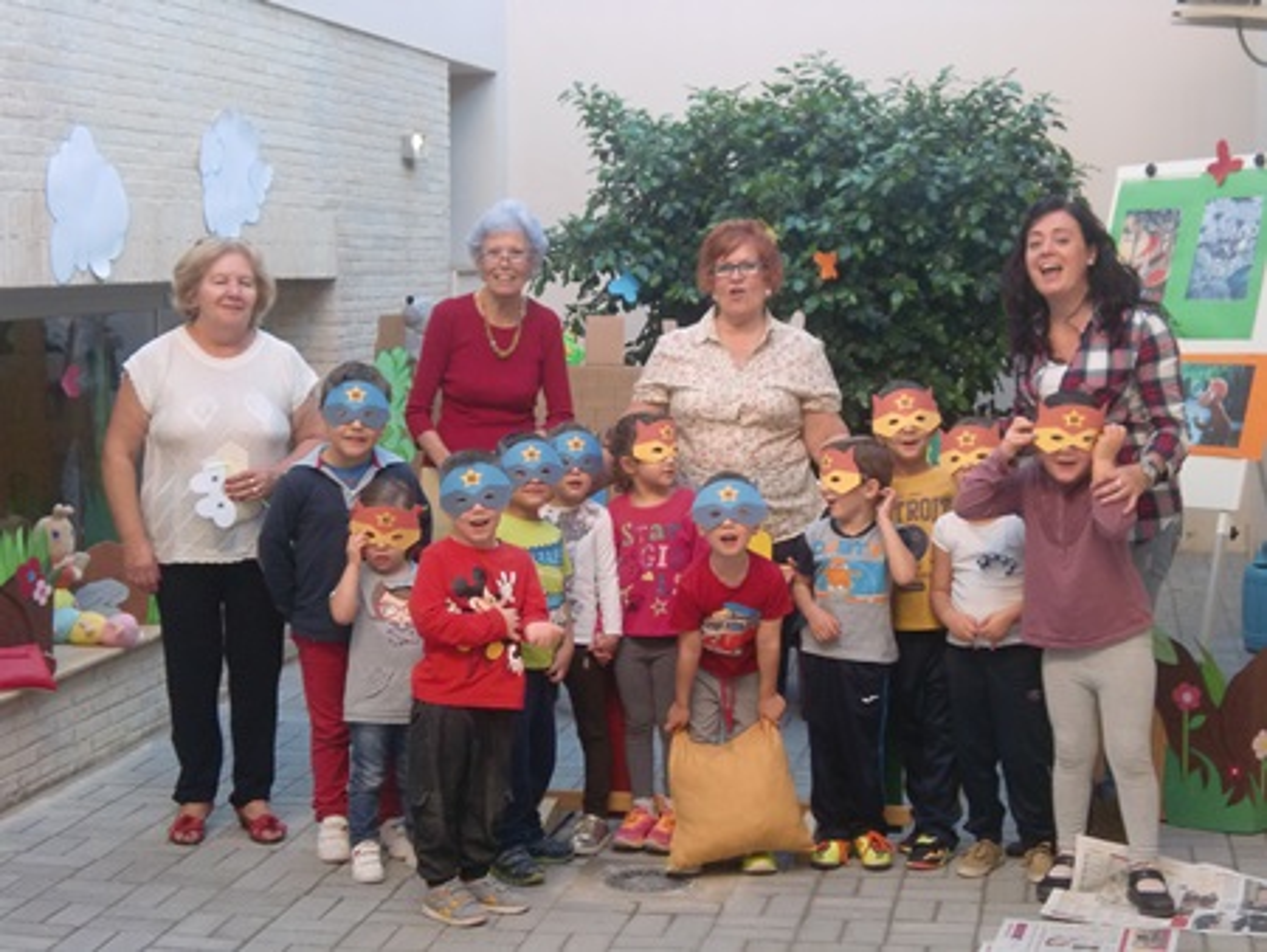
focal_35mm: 71
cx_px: 634
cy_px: 476
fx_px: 2600
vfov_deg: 20.7
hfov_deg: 27.4
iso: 250
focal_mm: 12.47
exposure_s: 1/60
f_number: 4.5
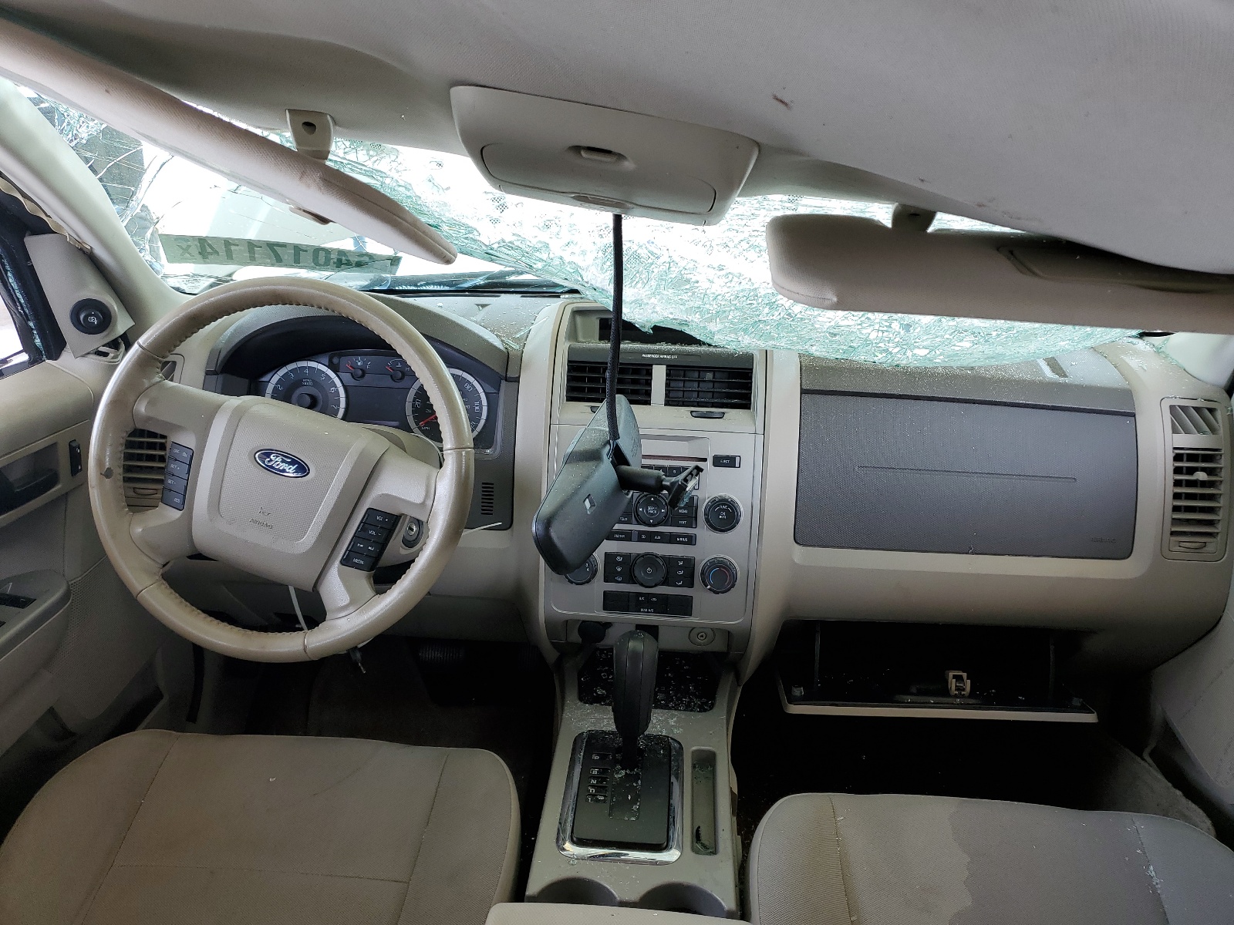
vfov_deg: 53.1
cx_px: 617
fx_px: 927
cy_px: 462
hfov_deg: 67.3
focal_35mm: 26
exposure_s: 1/123
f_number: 1.5
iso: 50
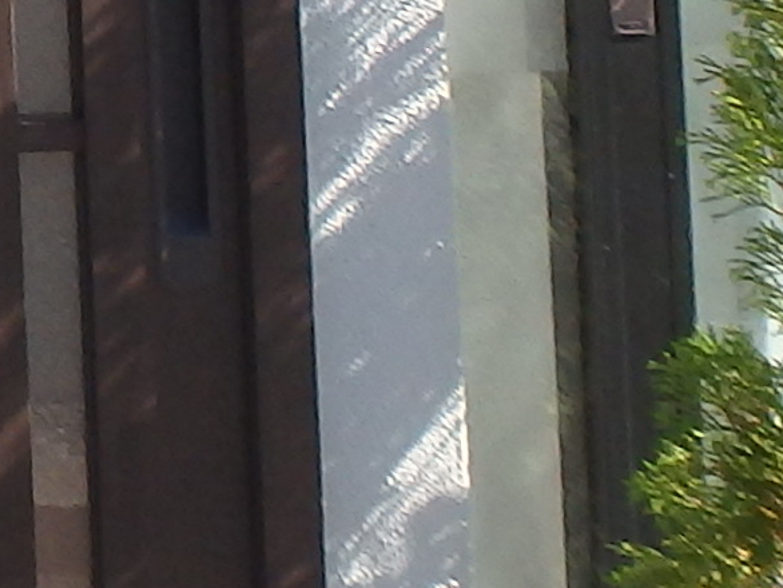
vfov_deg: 8.2
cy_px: -909
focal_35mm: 165
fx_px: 3734
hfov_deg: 10.3
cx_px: -1129
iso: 125
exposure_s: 1/320
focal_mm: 3.7
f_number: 3.5
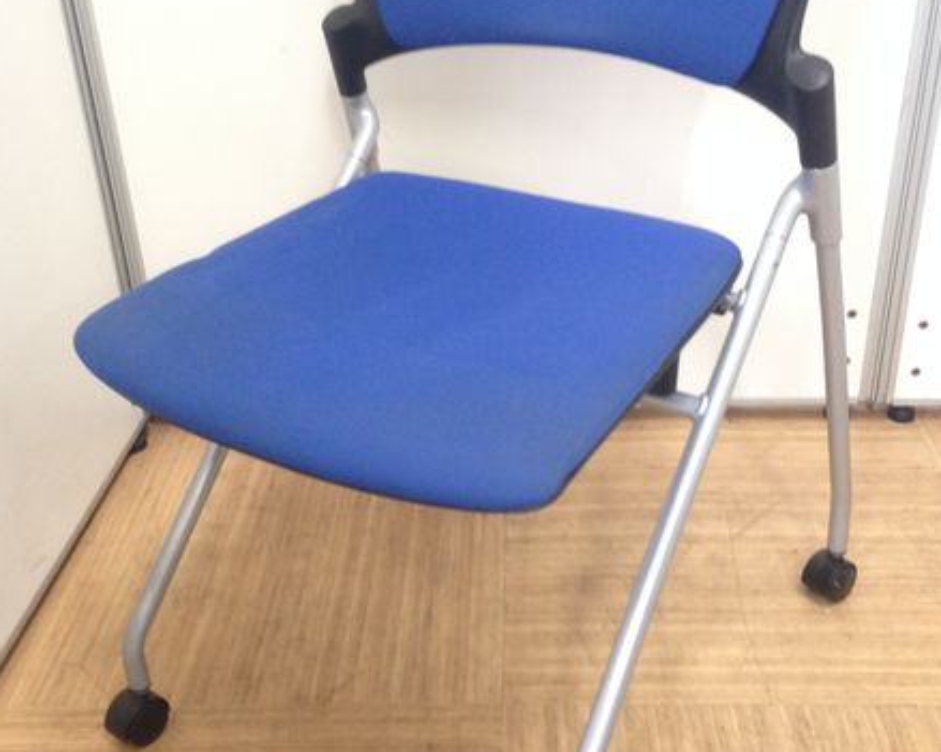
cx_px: 474
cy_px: 341
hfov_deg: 42.0
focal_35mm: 44
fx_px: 1225
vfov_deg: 34.1
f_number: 2.4
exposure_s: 1/20
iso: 200
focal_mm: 4.12
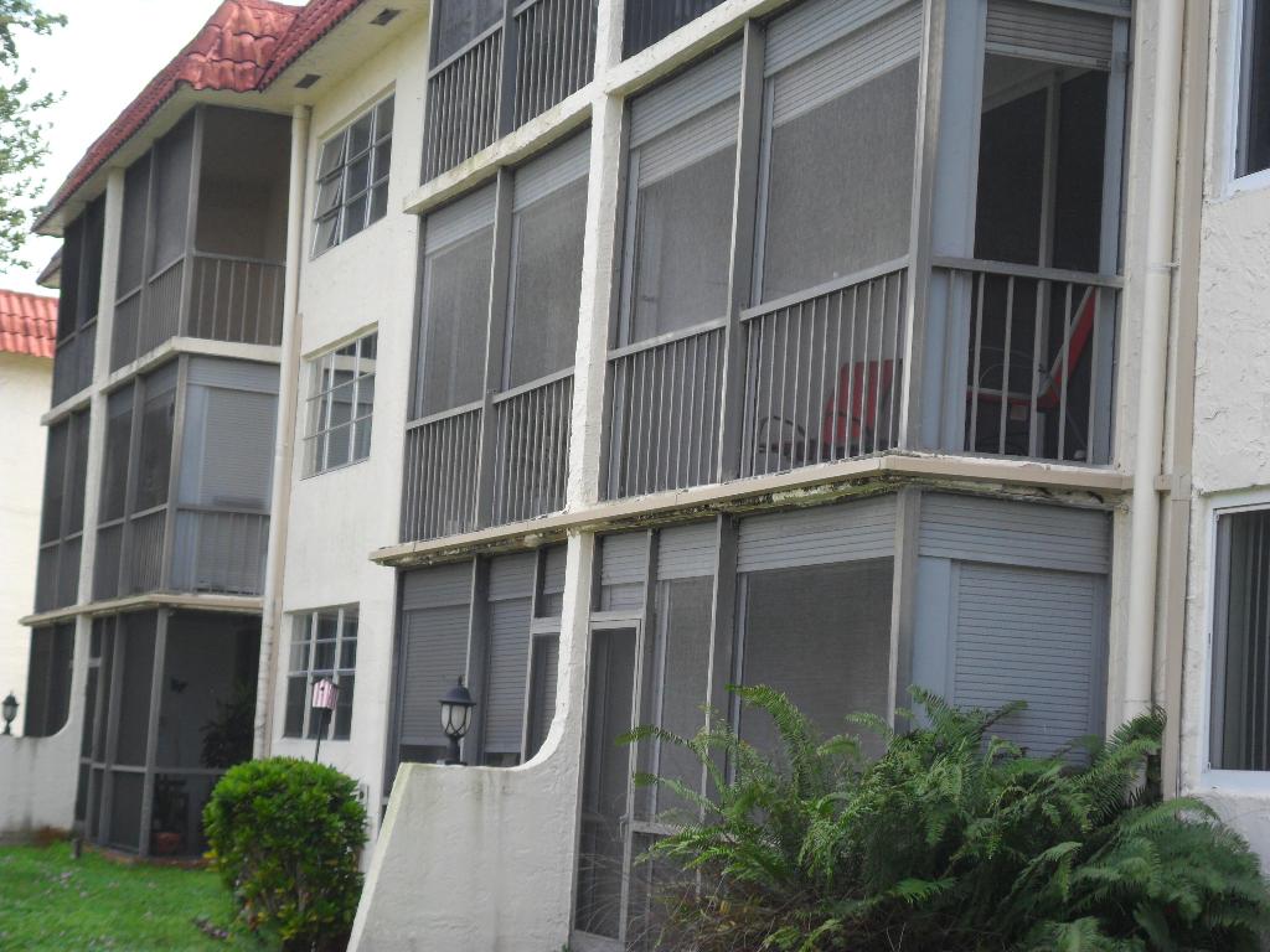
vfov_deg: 19.9
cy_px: 476
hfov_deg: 26.3
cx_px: 635
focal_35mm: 74
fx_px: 2715
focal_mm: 13.2
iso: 100
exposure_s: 1/250
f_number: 3.9
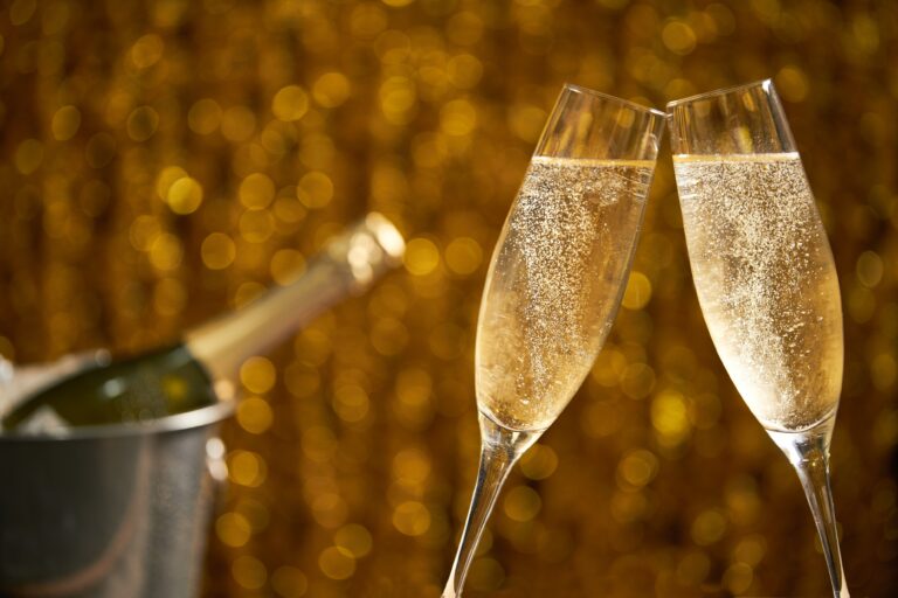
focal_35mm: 70
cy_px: 299
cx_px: 449
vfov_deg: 19.5
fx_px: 1746
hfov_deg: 28.8
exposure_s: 1/160
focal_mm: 70
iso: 125
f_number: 3.2
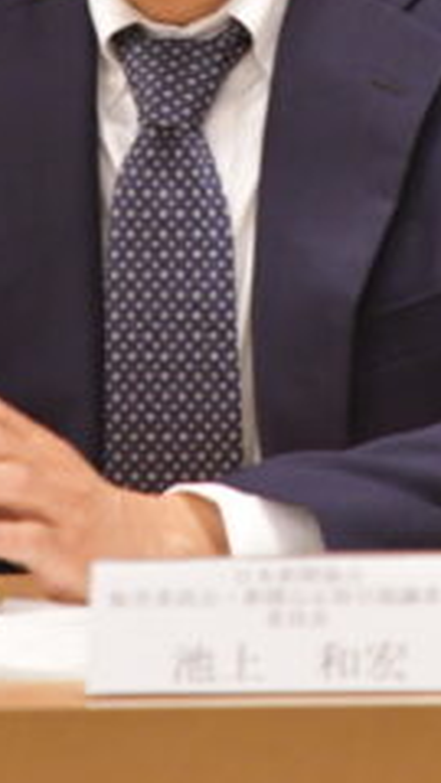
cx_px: 211
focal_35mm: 980
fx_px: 20373
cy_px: -13
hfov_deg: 1.2
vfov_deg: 2.2
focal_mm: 300
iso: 5600
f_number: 5.6
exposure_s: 1/125
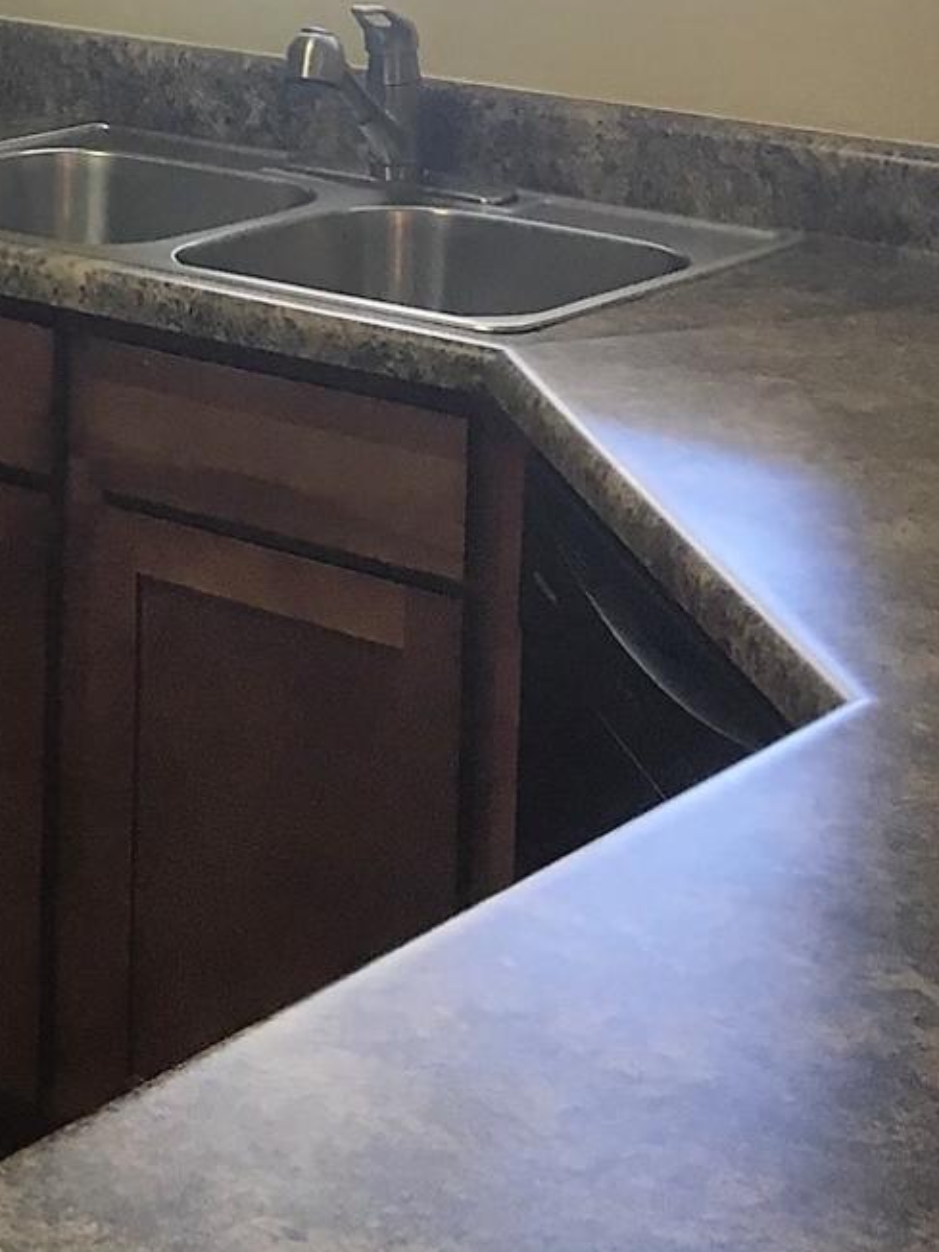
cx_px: -294
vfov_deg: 20.9
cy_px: -125
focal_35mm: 89
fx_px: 3219
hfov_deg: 15.7
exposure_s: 1/30
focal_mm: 4.15
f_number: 2.2
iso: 80
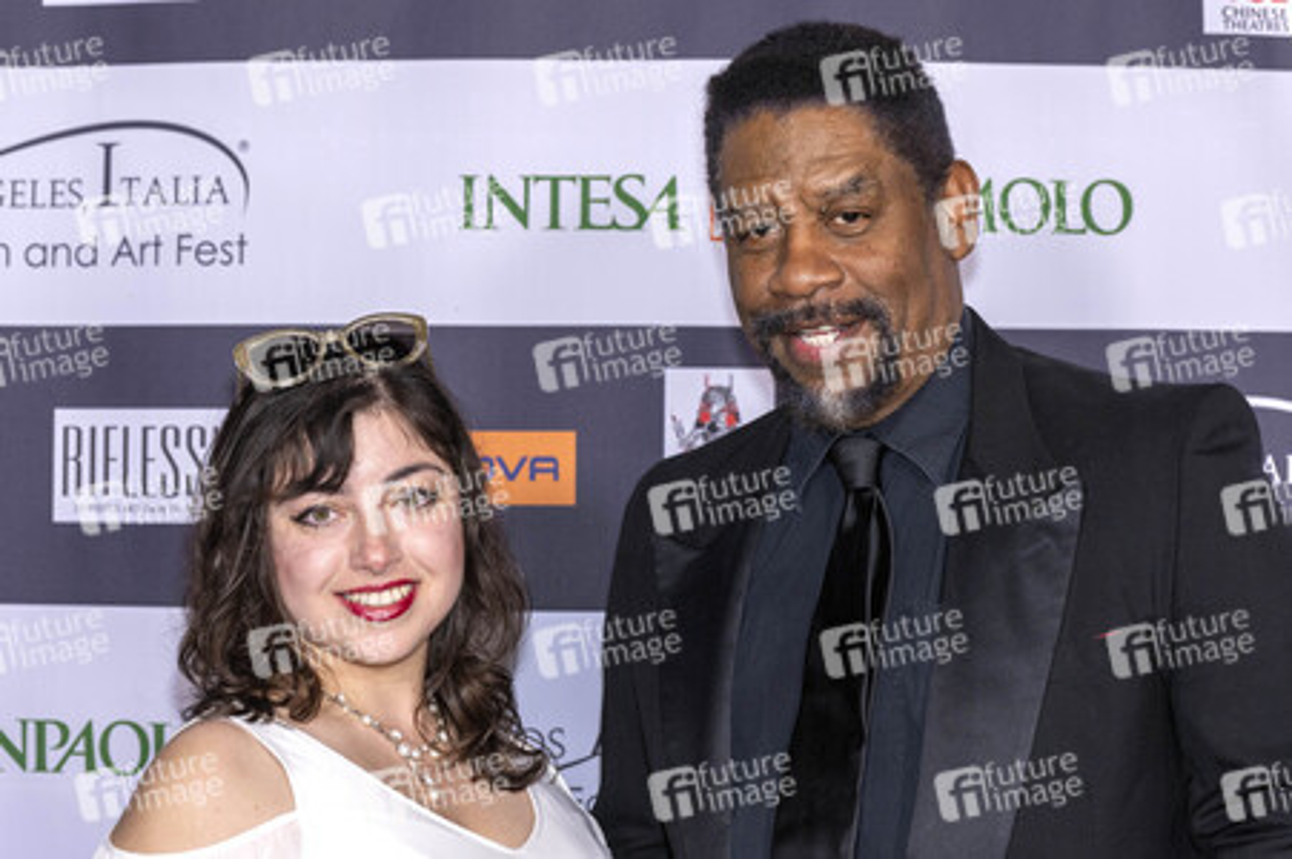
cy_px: 430
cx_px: 646
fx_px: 2690
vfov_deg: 18.2
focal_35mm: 75
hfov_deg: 27.0
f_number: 5.6
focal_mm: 75
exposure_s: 1/200
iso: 800
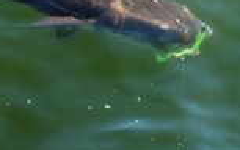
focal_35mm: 136
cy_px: 55
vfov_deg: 9.7
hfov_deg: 15.3
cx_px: 138
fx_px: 891
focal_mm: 34
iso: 100
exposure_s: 1/125
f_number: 5.6
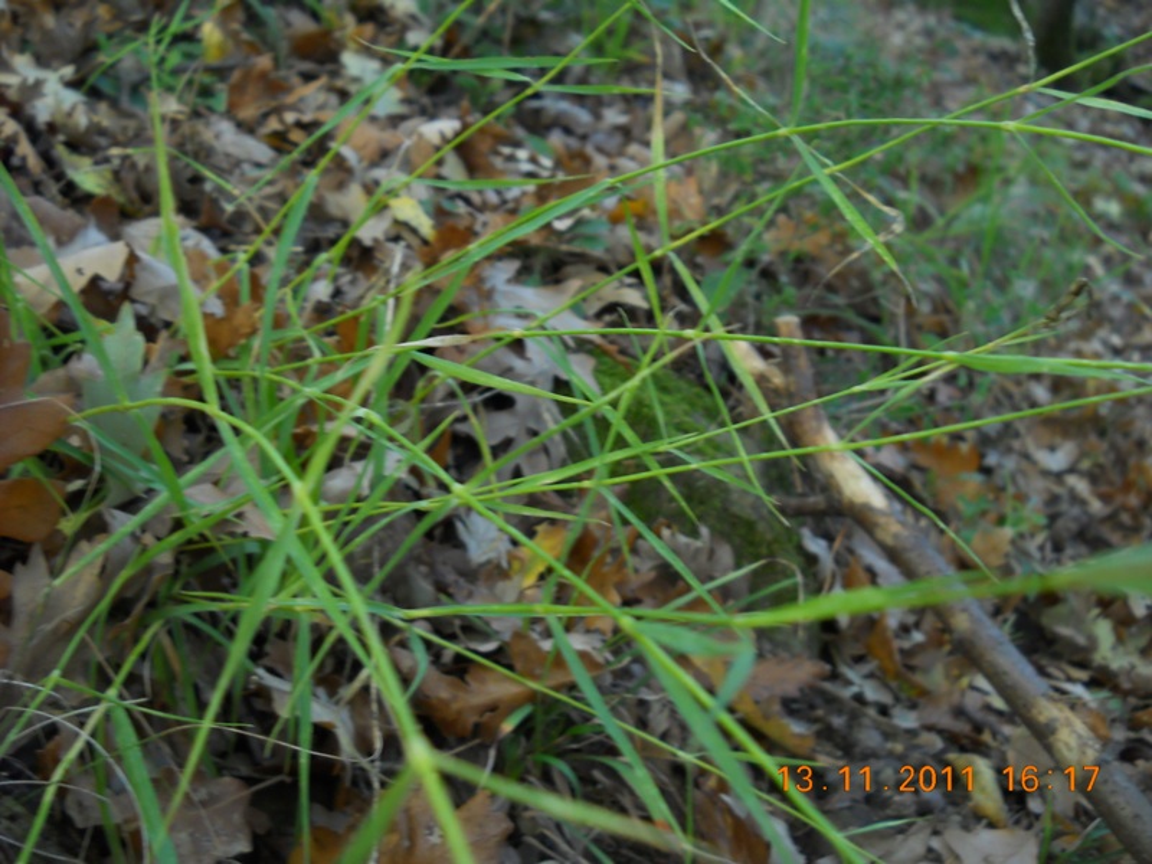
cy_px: 432
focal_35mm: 41
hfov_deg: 45.8
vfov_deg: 35.1
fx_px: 1364
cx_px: 576
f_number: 3.1
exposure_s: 1/30
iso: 160
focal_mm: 6.72
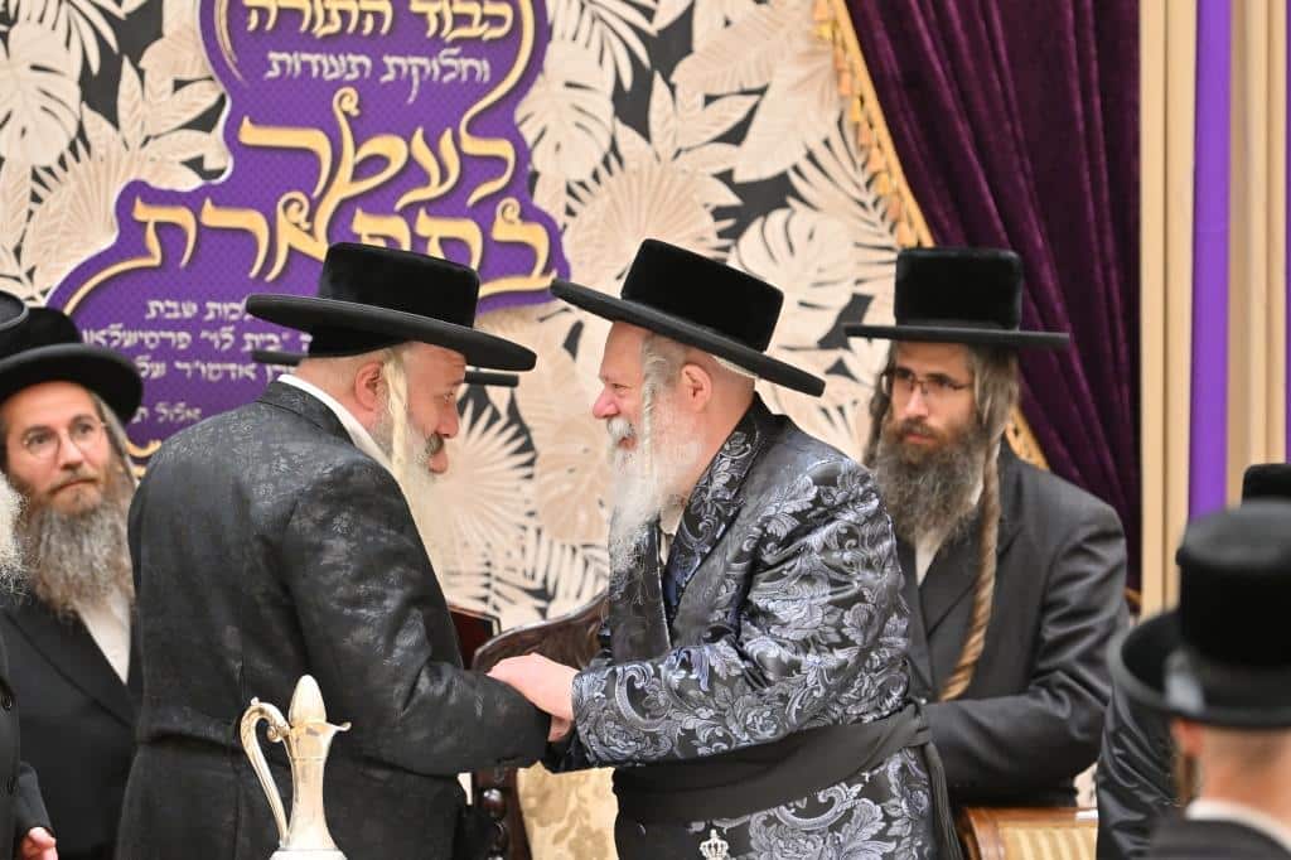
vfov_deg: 5.6
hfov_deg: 8.3
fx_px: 8854
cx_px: 646
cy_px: 430
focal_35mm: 247
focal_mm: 165
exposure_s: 1/200
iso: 640
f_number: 2.8
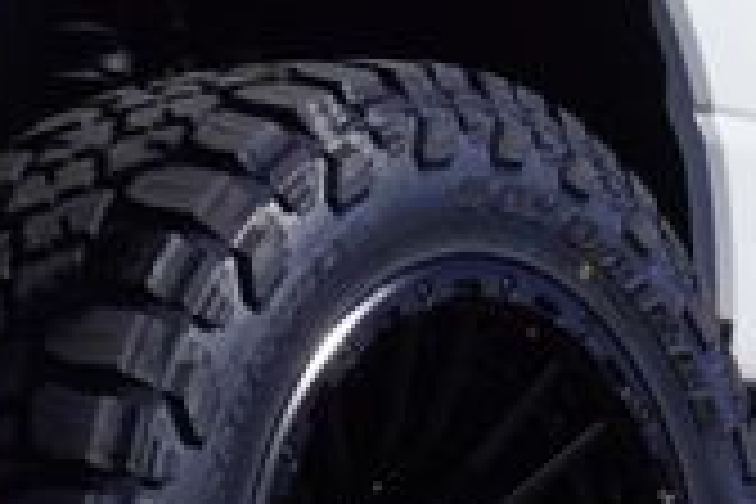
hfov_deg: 8.0
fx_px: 5376
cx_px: 441
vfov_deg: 5.3
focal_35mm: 256
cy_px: -126
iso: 100
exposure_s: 1/200
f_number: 11
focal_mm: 28
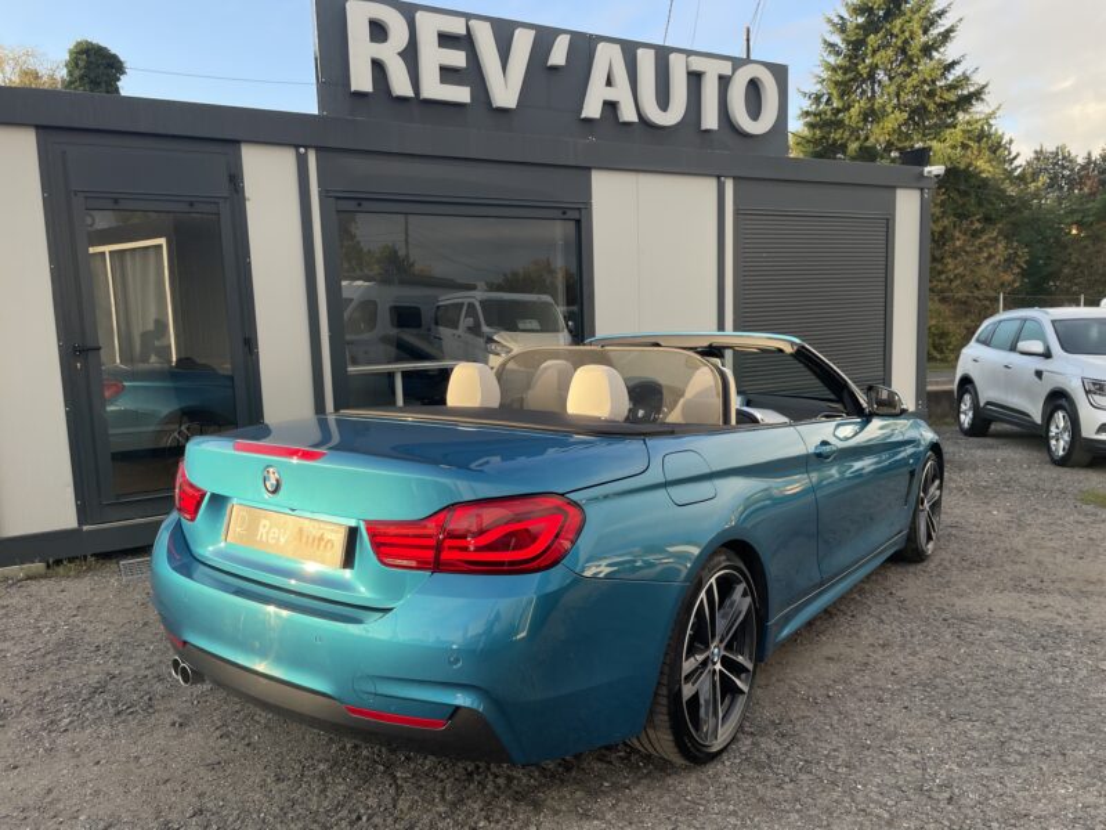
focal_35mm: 26
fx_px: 831
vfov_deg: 53.1
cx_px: 553
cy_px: 415
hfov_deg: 67.3
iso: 32
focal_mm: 4.2
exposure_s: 1/698
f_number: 1.6
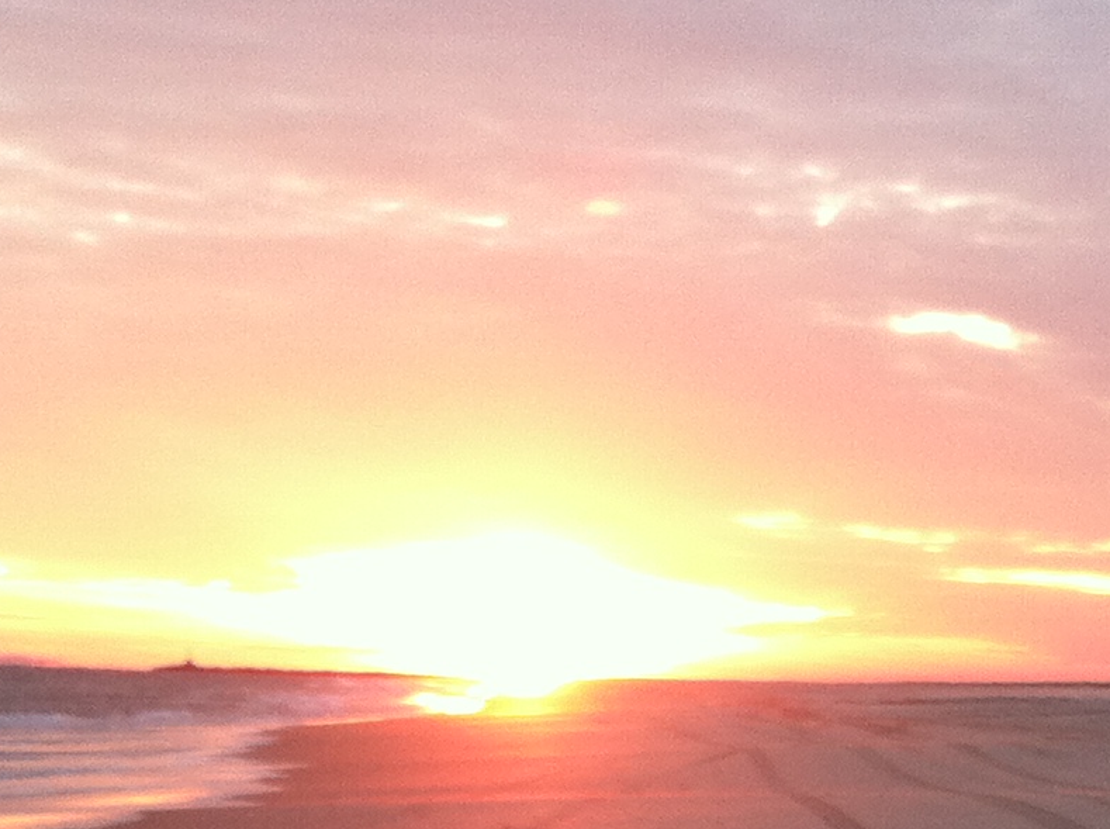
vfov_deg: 12.4
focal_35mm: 115
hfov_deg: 17.1
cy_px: 1123
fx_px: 3681
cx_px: 834
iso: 100
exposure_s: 1/40
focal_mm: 3.85
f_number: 2.8
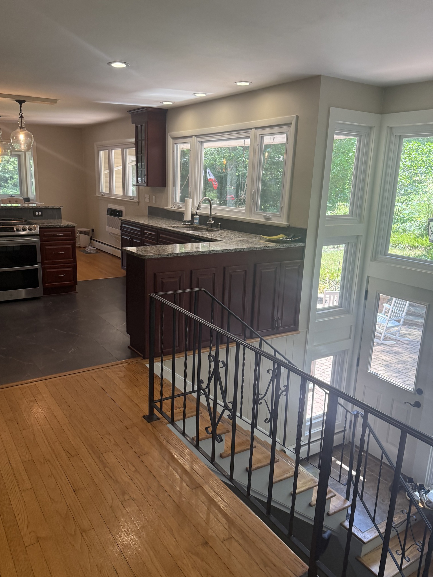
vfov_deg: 65.3
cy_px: 284
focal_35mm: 27
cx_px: 191
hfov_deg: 51.2
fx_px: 450
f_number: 1.78
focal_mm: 6.76
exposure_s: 1/165
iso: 200
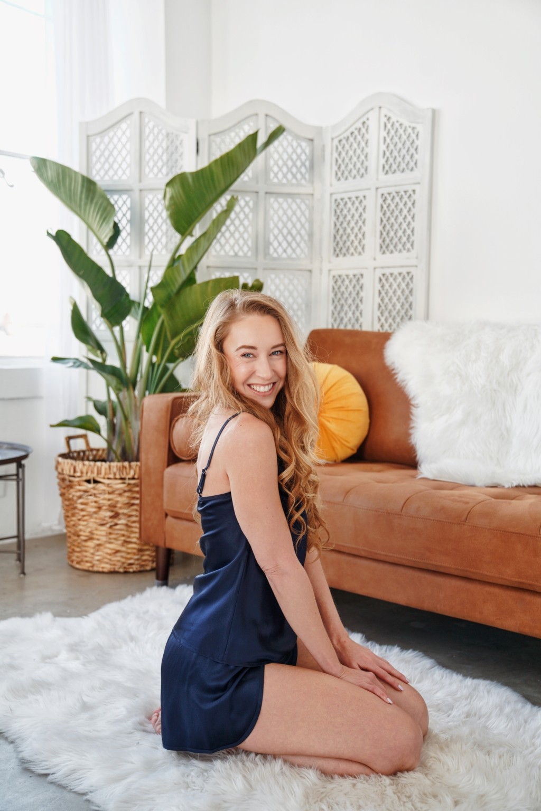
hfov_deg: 31.2
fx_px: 969
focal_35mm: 43
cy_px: 406
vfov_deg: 45.4
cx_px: 270
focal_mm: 43
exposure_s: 1/200
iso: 200
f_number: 3.5
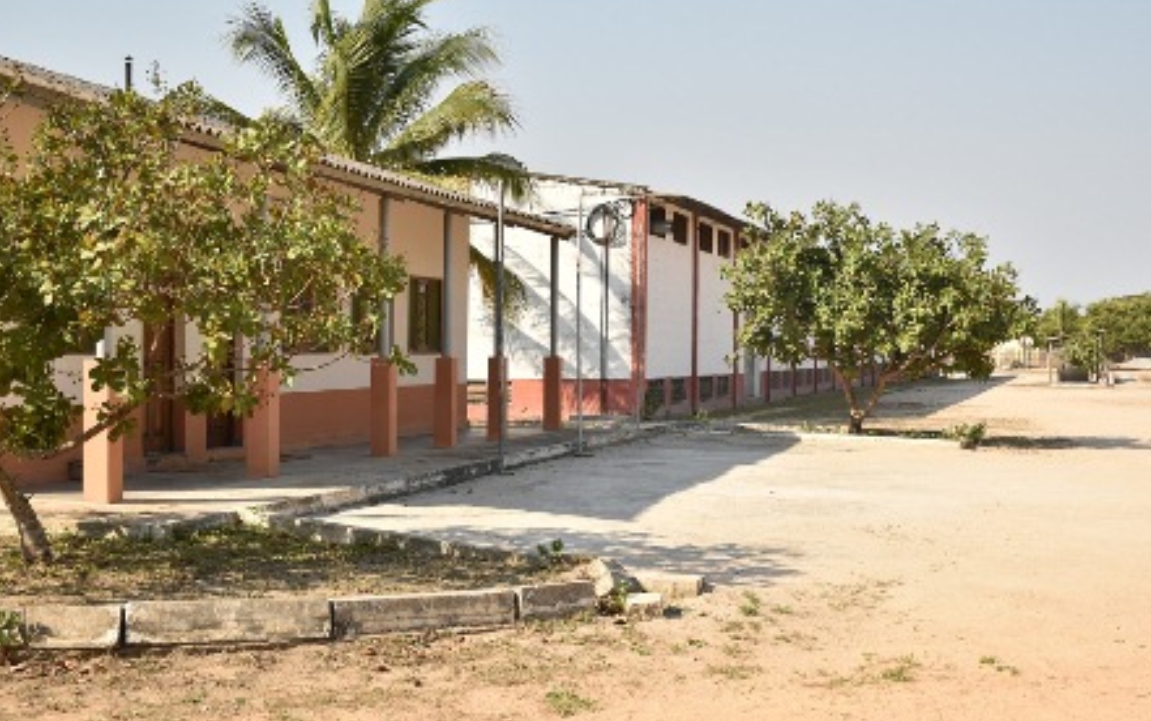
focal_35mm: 53
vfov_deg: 24.4
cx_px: 582
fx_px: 1663
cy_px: 379
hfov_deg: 38.2
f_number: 5.6
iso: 500
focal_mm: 34
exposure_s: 1/1600
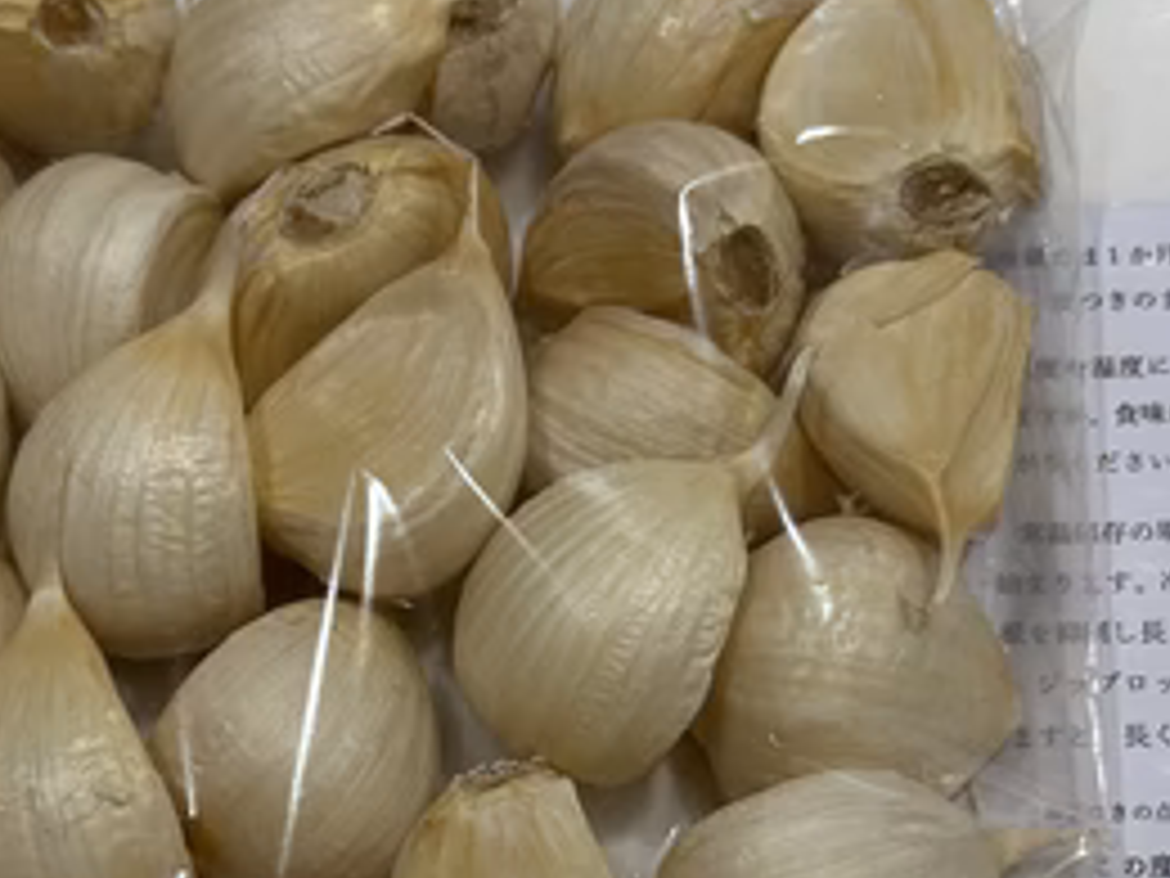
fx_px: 1352
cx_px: 644
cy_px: 621
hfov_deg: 46.7
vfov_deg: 35.4
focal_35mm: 40
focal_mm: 5.7
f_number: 1.5
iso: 100
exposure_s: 1/121
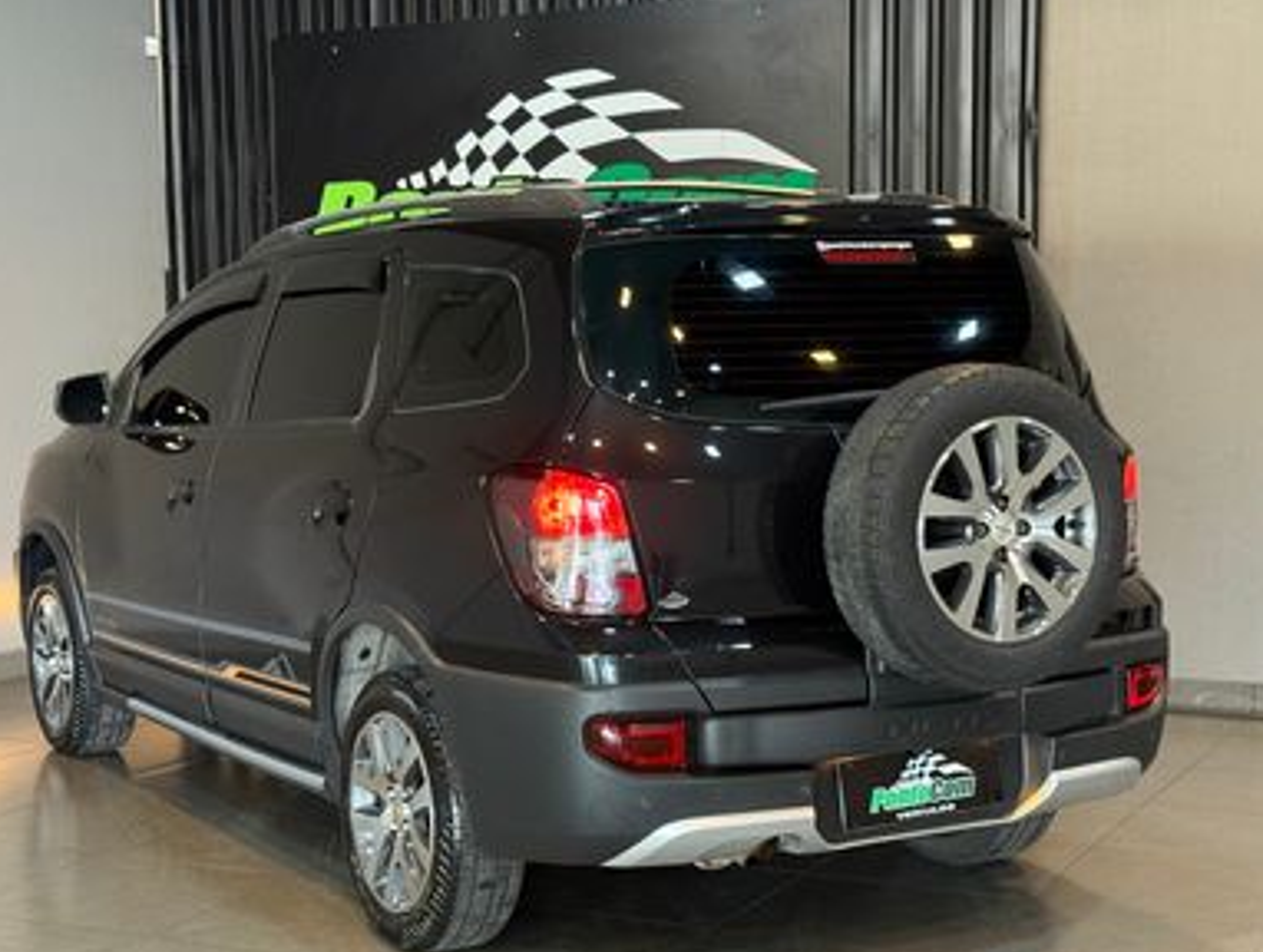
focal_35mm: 59
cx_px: 598
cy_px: 502
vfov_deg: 24.9
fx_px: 2157
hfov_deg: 32.6
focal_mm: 6.76
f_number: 1.78
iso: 250
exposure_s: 1/40
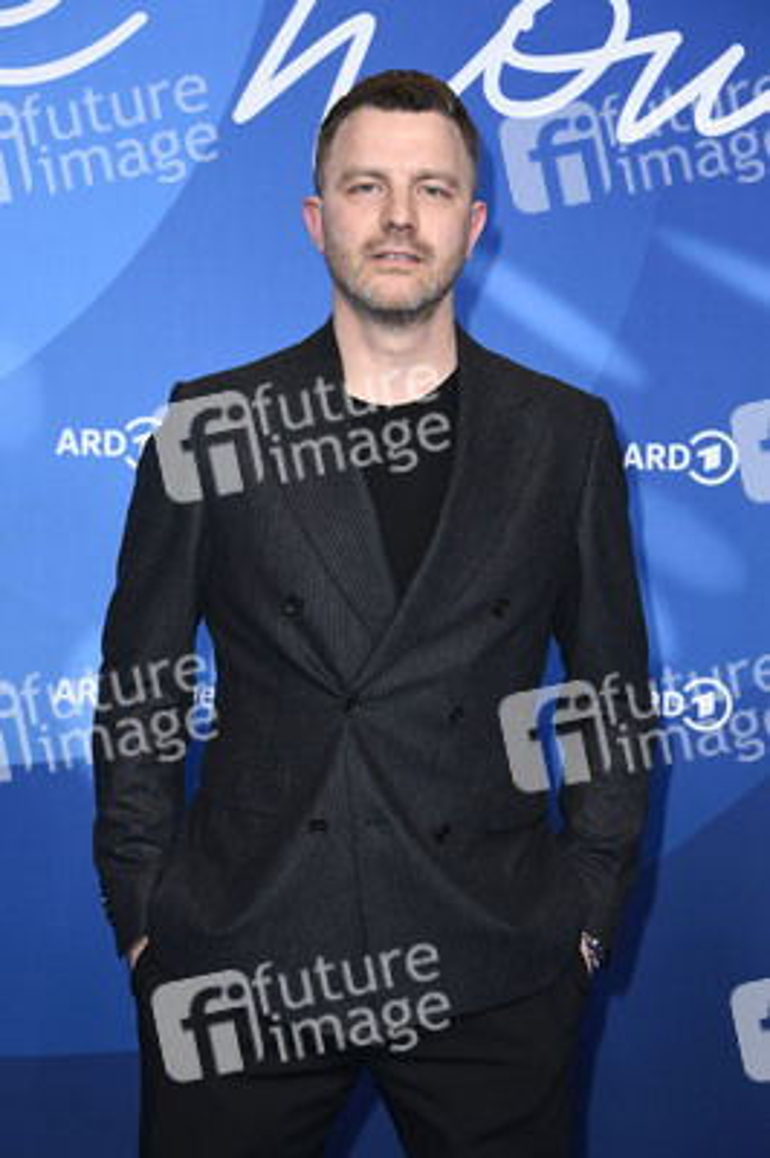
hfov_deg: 14.8
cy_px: 579
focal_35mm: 92
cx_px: 385
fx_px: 2957
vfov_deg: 22.2
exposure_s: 1/250
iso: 1000
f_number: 5.6
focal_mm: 92
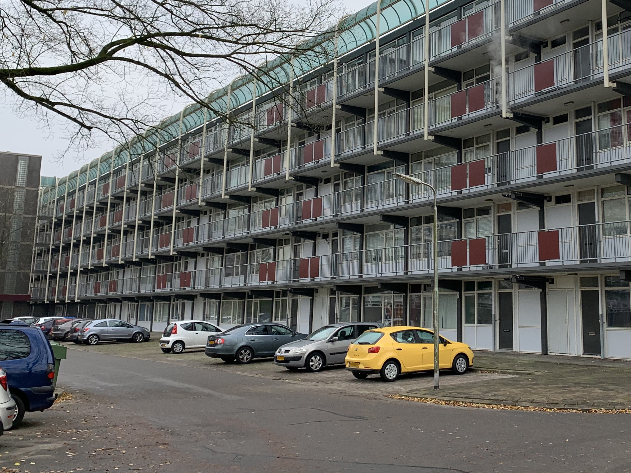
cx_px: 462
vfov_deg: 32.6
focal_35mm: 44
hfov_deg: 41.9
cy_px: 156
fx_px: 802
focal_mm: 4.25
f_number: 1.8
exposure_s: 1/439
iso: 25
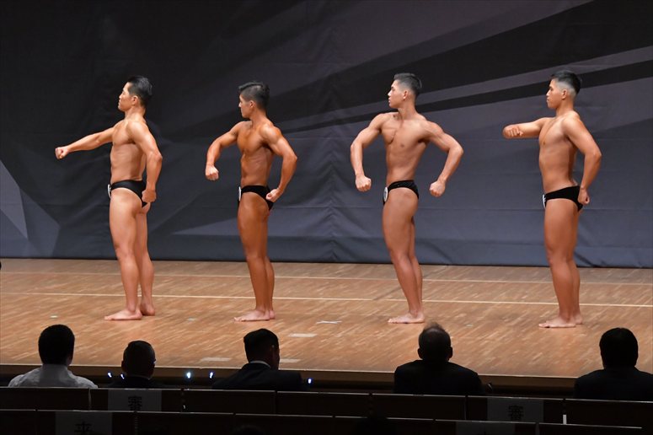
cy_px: 218
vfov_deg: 7.5
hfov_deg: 11.2
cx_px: 326
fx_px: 3318
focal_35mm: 183
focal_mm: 122
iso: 6400
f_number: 5.6
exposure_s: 1/400
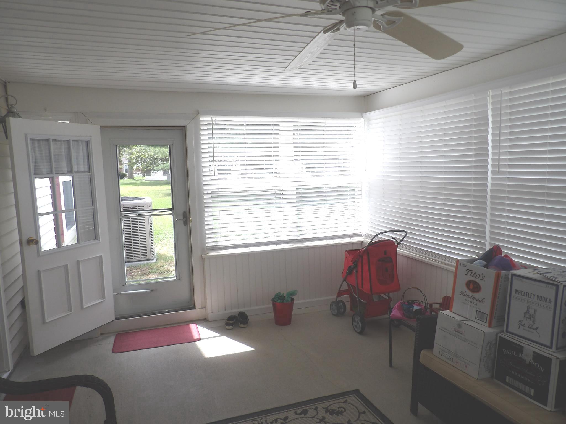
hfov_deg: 71.6
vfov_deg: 56.8
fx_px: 392
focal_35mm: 24
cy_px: 212
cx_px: 283
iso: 100
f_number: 3.2
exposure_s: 1/229
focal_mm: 4.3
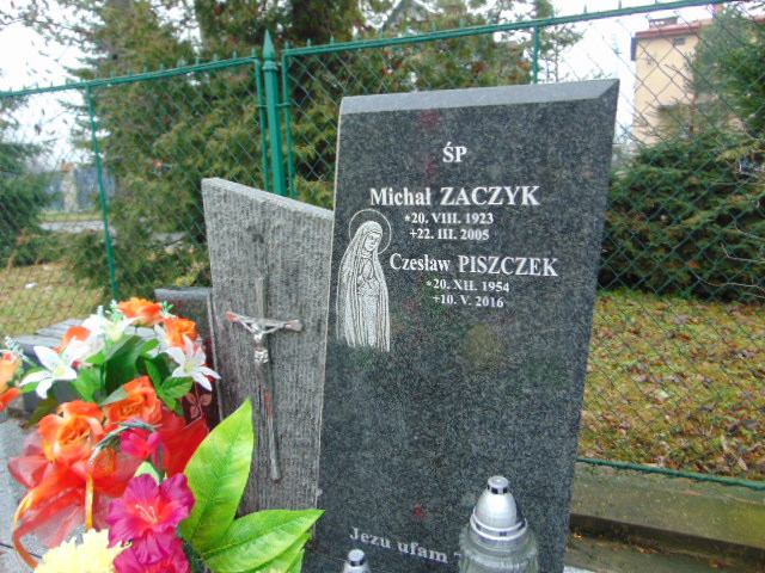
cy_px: 286
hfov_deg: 69.4
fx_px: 552
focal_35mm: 25
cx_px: 382
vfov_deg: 54.9
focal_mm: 4.5
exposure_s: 1/80
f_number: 3
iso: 80
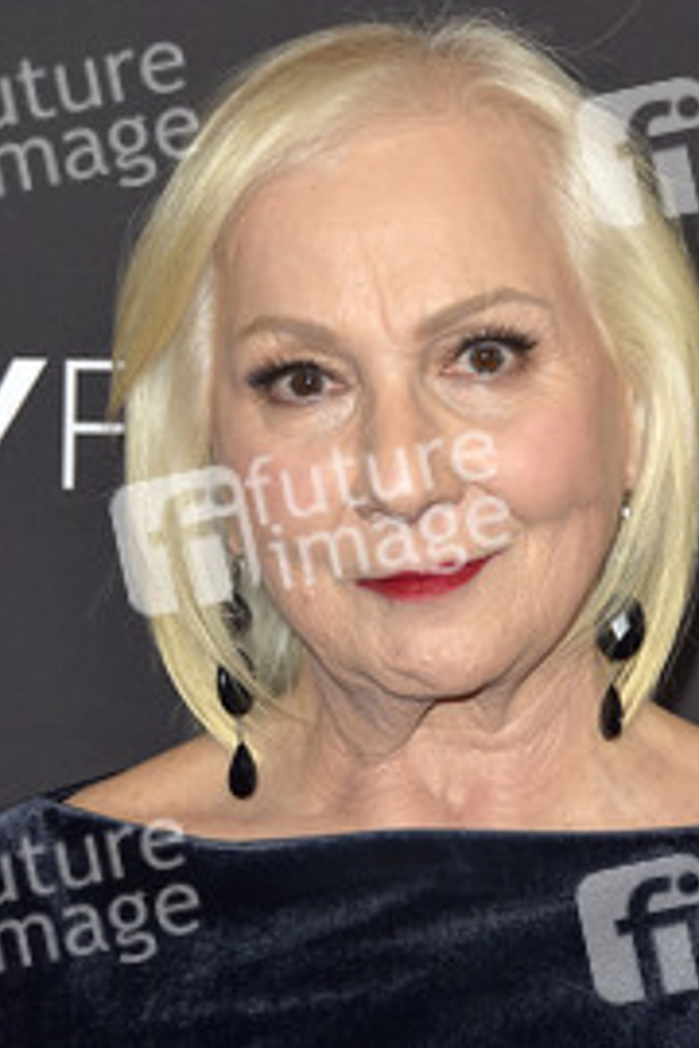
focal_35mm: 166
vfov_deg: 12.4
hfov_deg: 8.3
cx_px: 425
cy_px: 718
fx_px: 4834
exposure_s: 1/200
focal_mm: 112
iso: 400
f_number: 6.3
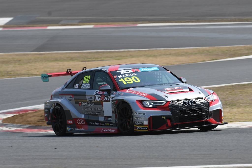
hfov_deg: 5.7
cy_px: 84
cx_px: 126
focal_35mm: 360
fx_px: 2520
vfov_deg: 3.8
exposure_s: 1/400
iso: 100
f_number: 8
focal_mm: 240
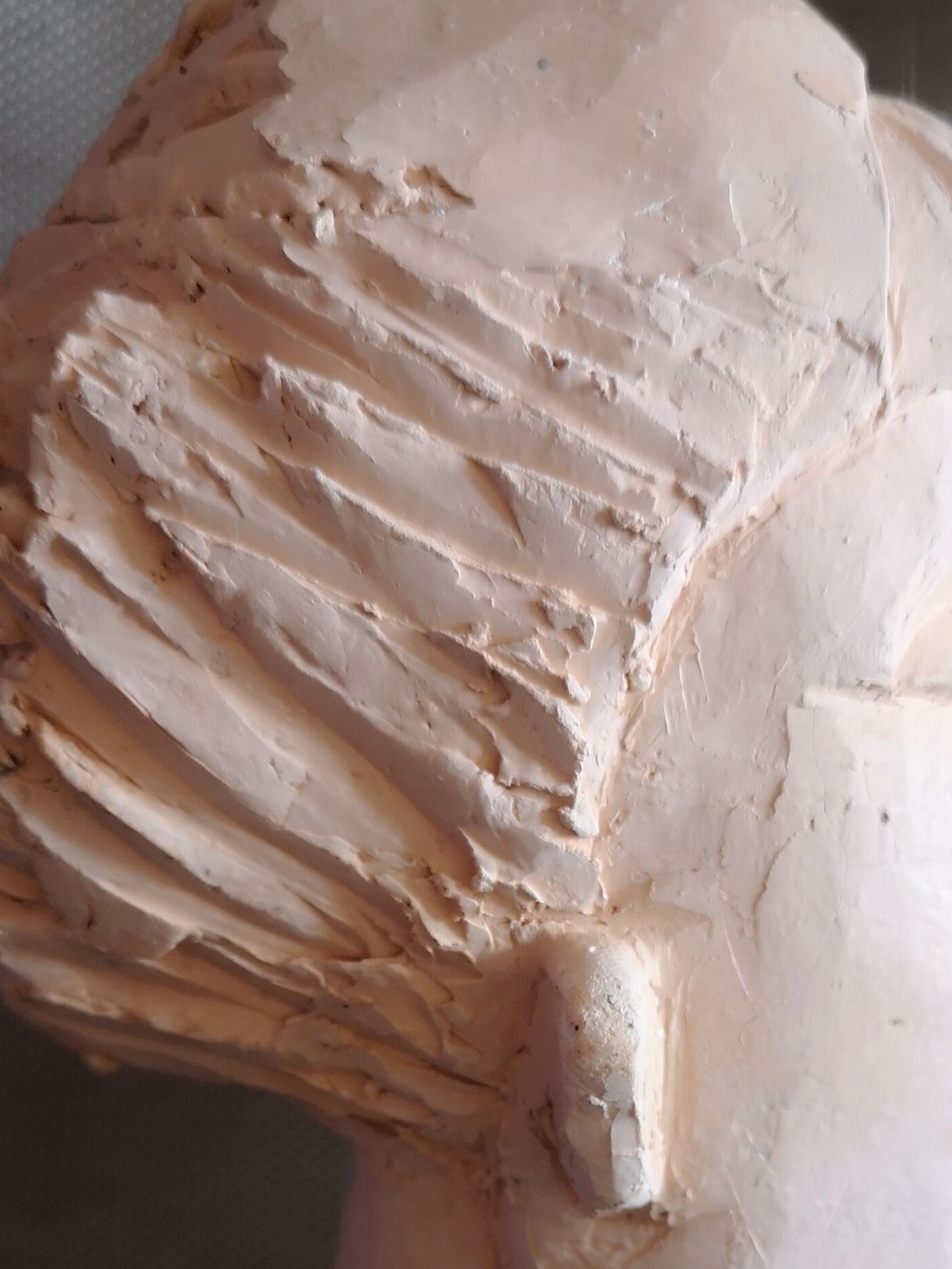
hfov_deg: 27.5
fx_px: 1943
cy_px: 1119
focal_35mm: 53
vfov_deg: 34.4
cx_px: 566
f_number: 1.8
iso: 250
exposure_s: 1/33.3
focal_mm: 5.58
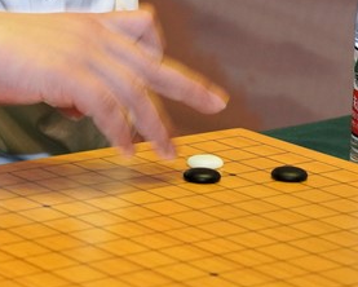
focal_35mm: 191
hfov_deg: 10.1
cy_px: -163
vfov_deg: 7.9
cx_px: 141
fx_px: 2025
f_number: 6.3
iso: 2500
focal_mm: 47
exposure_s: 1/60
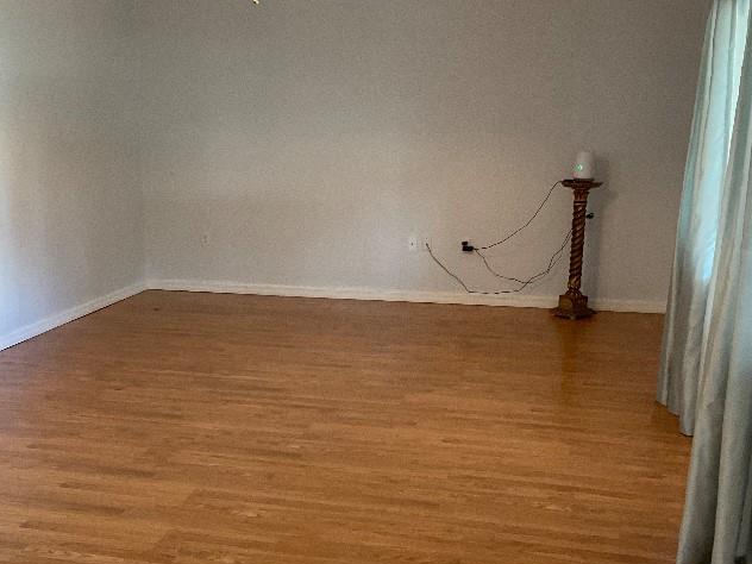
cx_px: 276
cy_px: 352
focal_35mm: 47
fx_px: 1021
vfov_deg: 30.8
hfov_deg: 40.1
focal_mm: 3
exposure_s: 1/60
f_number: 1.8
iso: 125
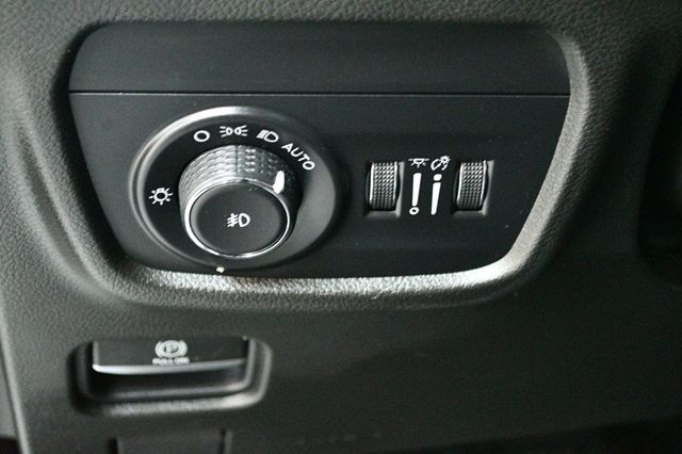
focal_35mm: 66
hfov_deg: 30.5
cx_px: 341
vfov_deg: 20.6
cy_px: 227
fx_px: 1250
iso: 12800
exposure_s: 1/15
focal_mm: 44
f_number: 5.3
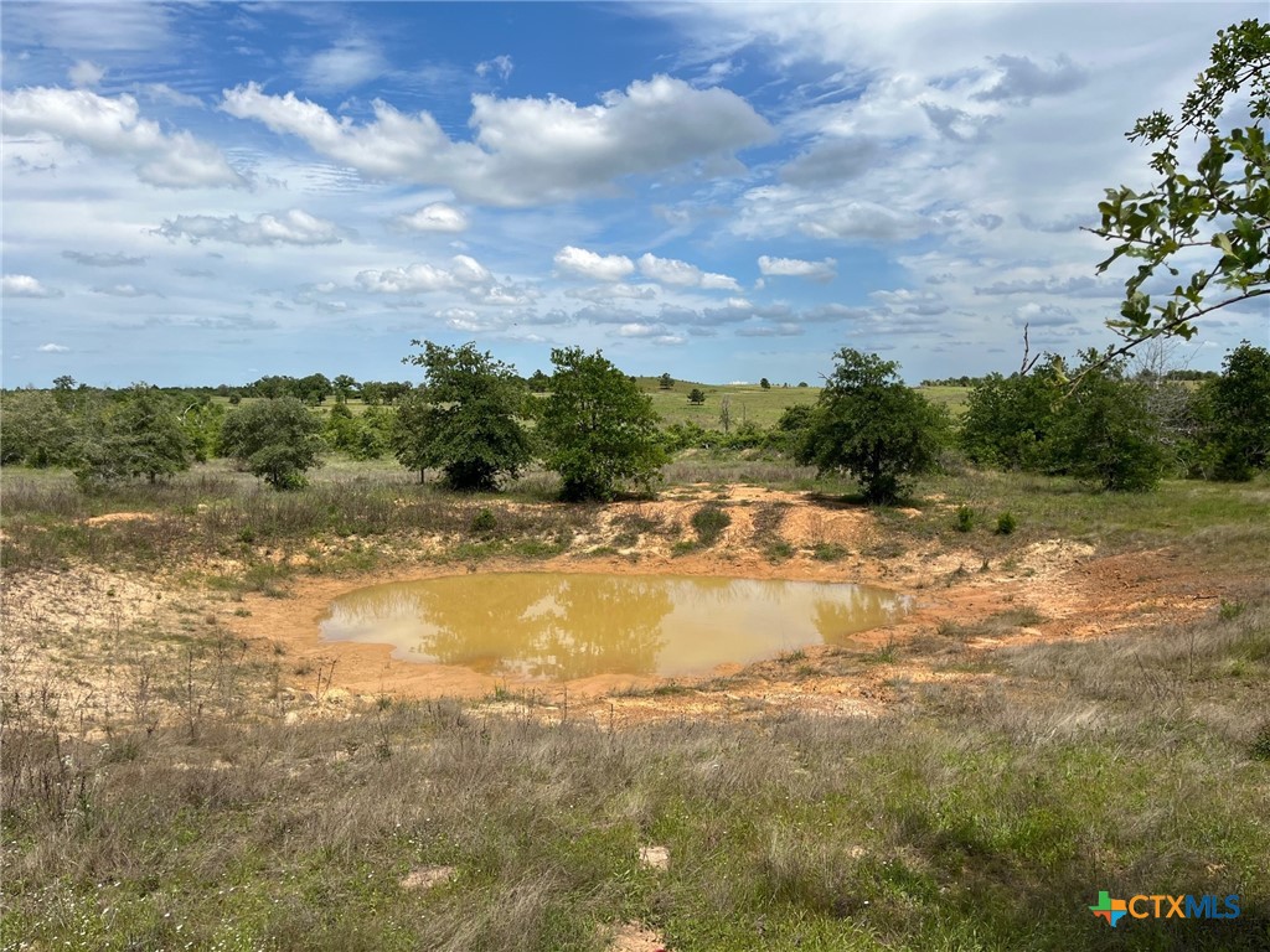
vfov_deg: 53.1
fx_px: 954
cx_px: 635
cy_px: 476
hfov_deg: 67.3
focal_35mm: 26
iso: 50
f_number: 1.6
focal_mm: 5.1
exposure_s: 1/4651
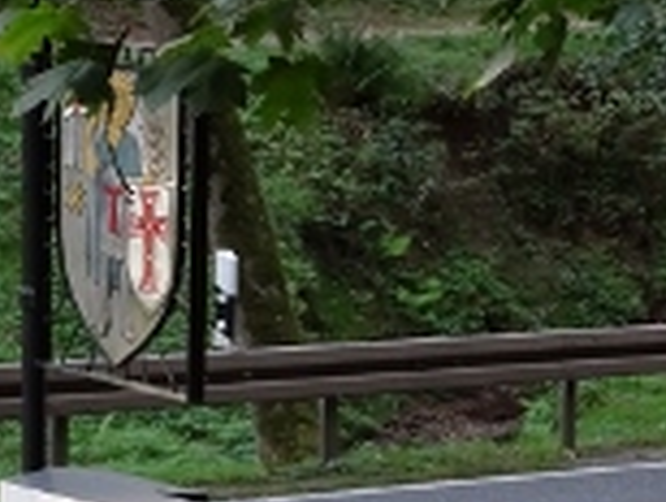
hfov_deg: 10.4
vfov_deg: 7.9
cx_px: 255
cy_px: 463
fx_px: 3642
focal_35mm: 189
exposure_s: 1/80
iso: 500
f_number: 5
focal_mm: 12.42
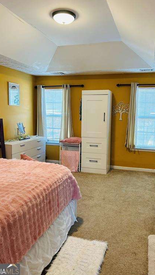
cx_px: 84
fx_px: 212
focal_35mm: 29
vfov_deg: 66.1
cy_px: 137
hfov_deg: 40.2
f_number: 1.5
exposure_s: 1/60
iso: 100
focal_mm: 5.7
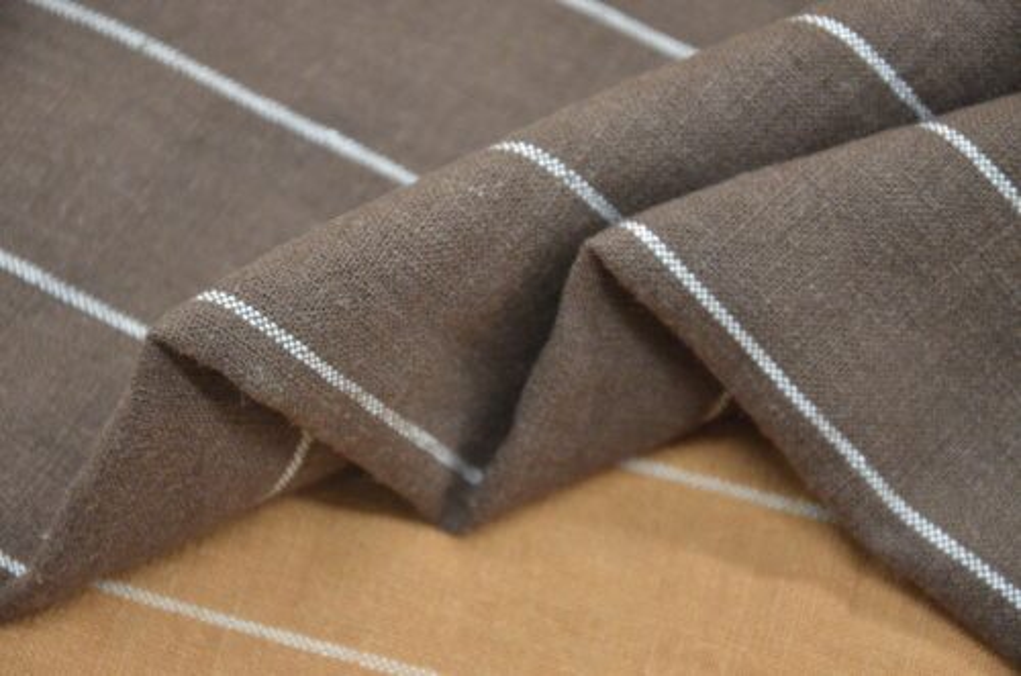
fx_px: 4457
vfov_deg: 8.7
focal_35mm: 158
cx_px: 510
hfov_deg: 13.1
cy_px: 338
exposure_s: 1/1000
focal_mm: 105
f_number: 6.7
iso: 5000
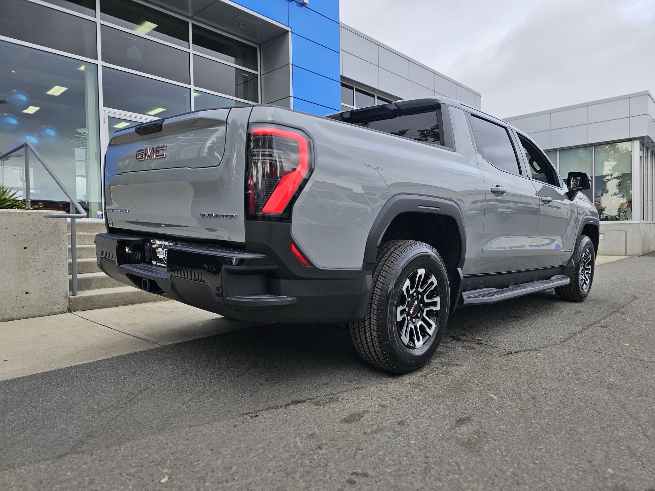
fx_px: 435
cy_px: 246
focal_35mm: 23
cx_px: 328
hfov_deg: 73.9
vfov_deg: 58.9
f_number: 1.7
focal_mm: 6.3
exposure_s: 1/270
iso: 10
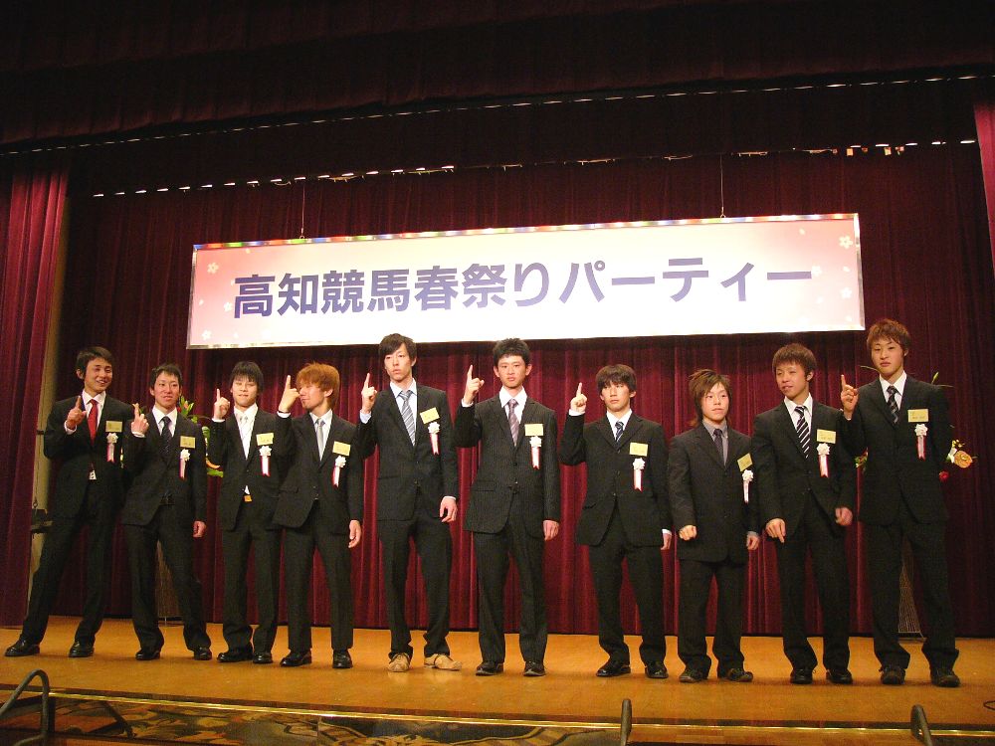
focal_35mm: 36
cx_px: 498
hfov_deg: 51.4
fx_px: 1035
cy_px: 373
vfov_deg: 39.7
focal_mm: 6
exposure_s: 1/40
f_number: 2.8
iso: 200
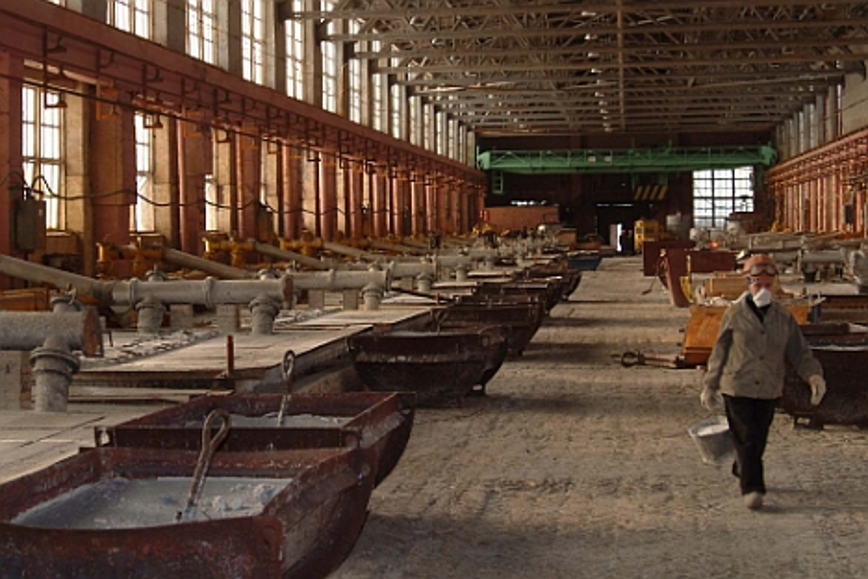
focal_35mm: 50
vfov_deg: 27.3
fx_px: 1193
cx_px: 434
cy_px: 290
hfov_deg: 40.0
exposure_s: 1/45
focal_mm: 33
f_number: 6.7
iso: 200
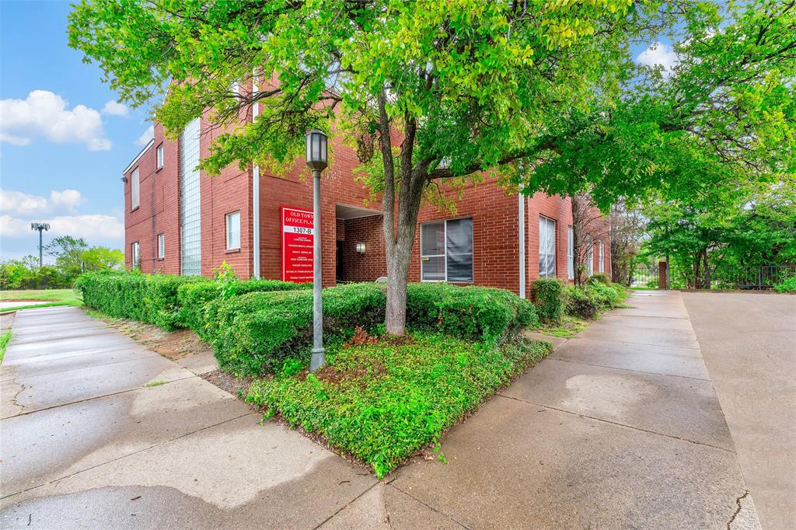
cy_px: 265
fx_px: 309
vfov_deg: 81.2
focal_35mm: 14
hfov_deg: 104.3
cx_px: 398
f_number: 8
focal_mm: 14
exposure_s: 1/15
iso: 1000
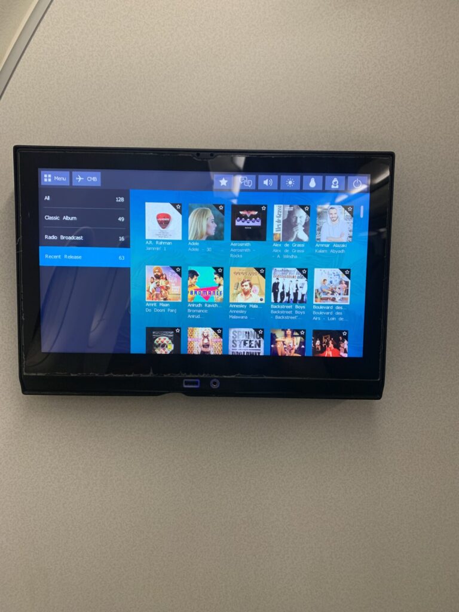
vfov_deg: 67.3
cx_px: 230
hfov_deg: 53.1
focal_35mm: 26
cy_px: 306
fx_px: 460
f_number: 1.8
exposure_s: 1/52
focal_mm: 4.25
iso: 100
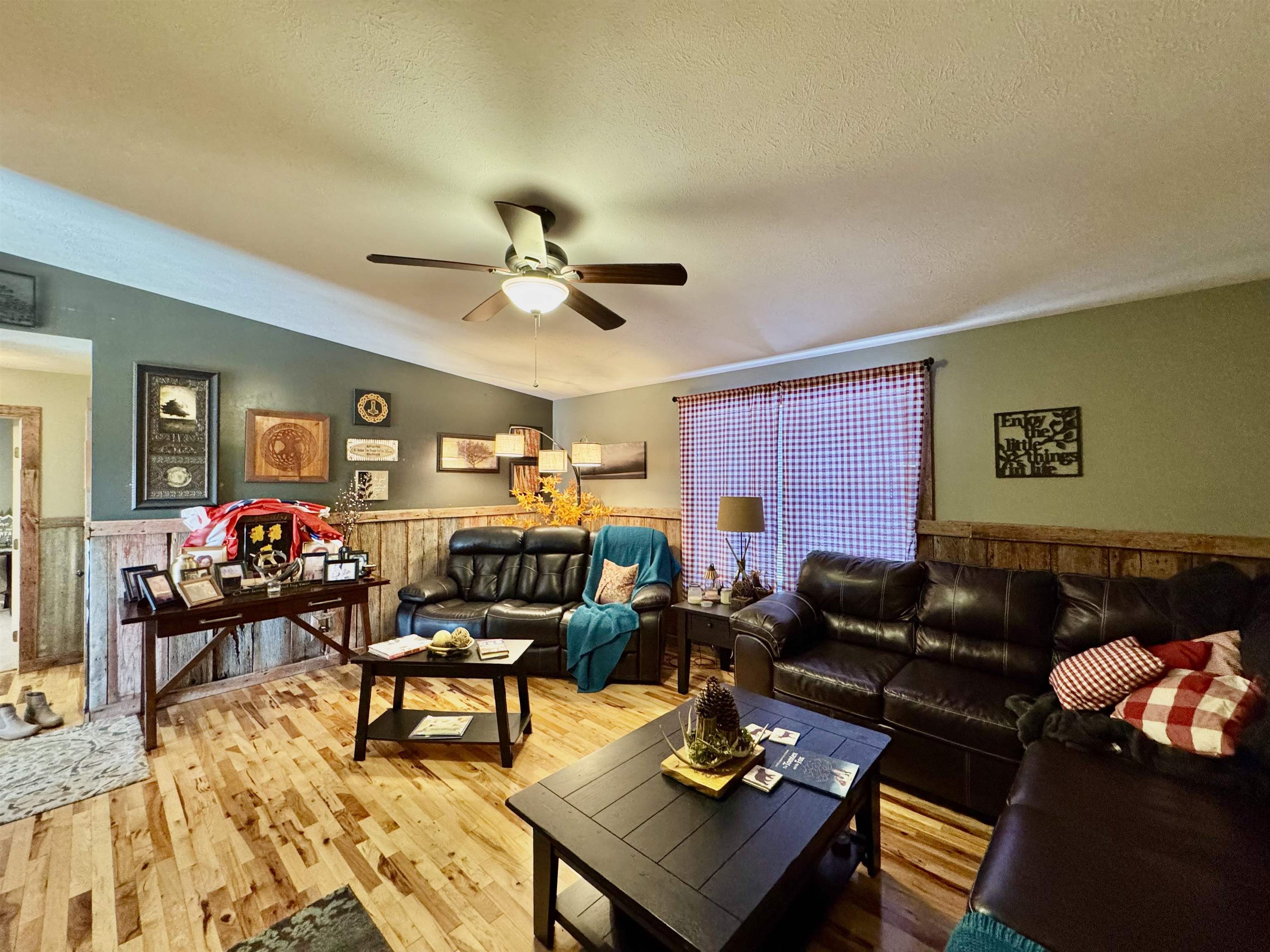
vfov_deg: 85.7
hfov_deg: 102.1
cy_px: 476
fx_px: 514
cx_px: 635
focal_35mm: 14
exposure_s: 1/60
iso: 400
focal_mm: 2.22
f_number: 2.2
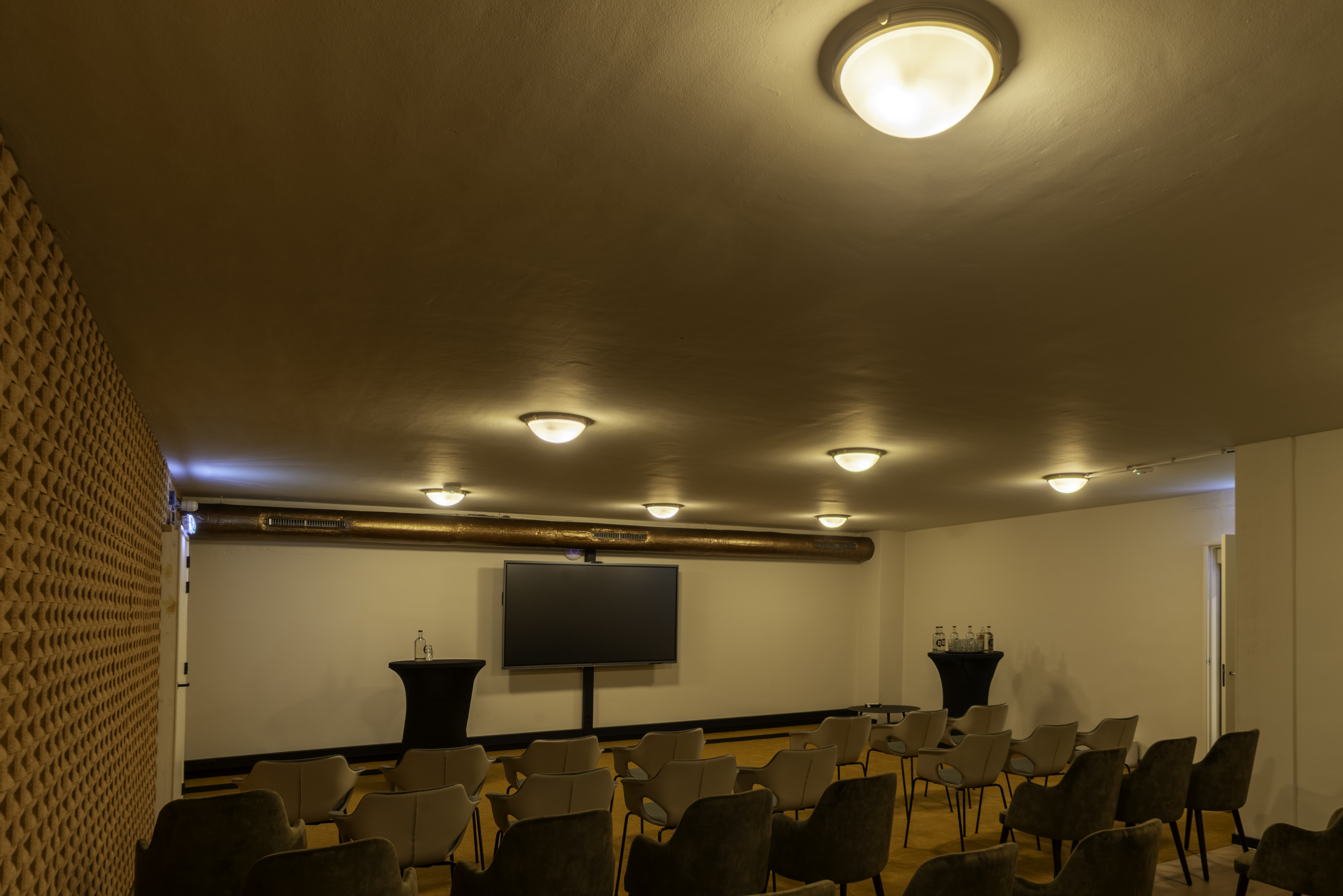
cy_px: 564
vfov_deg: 54.5
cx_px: 782
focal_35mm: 23
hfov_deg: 75.5
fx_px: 858
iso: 100
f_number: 11
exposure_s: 1/8
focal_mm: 18
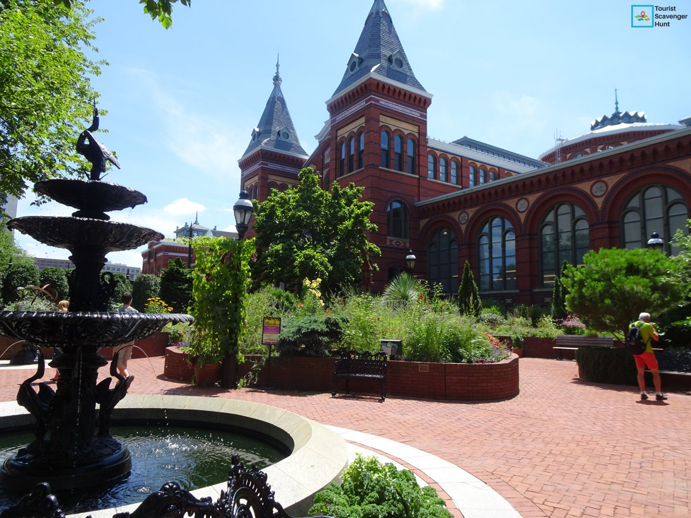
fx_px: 479
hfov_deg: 71.6
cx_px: 346
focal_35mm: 24
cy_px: 259
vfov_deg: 56.8
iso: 80
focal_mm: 4.1
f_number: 3.5
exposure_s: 1/640
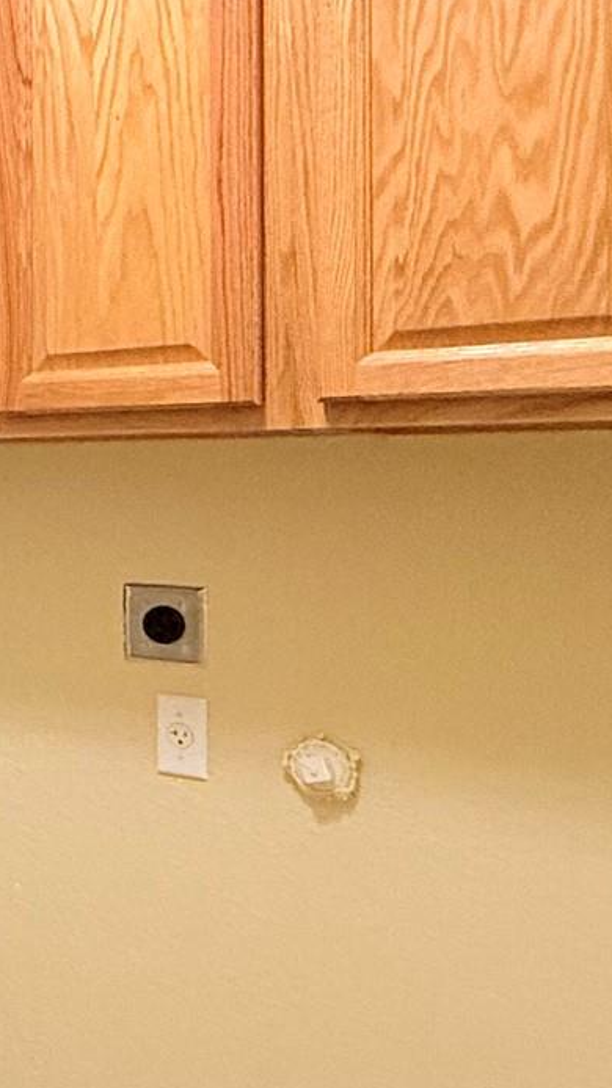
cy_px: 472
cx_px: -455
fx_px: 1299
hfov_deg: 20.1
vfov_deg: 45.4
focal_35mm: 45
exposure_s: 1/60
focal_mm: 2.22
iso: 500
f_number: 2.2
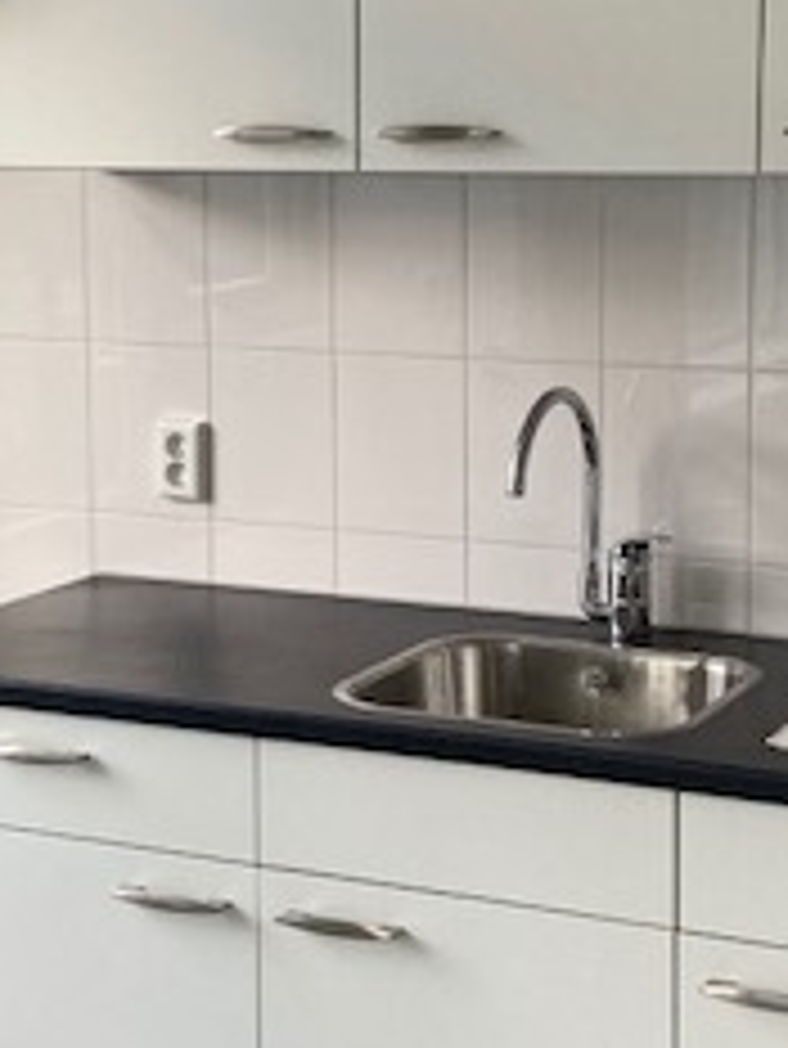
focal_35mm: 77
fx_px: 2335
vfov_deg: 25.3
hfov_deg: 19.1
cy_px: 418
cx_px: 459
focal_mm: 3.99
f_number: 1.8
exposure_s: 1/95
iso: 80
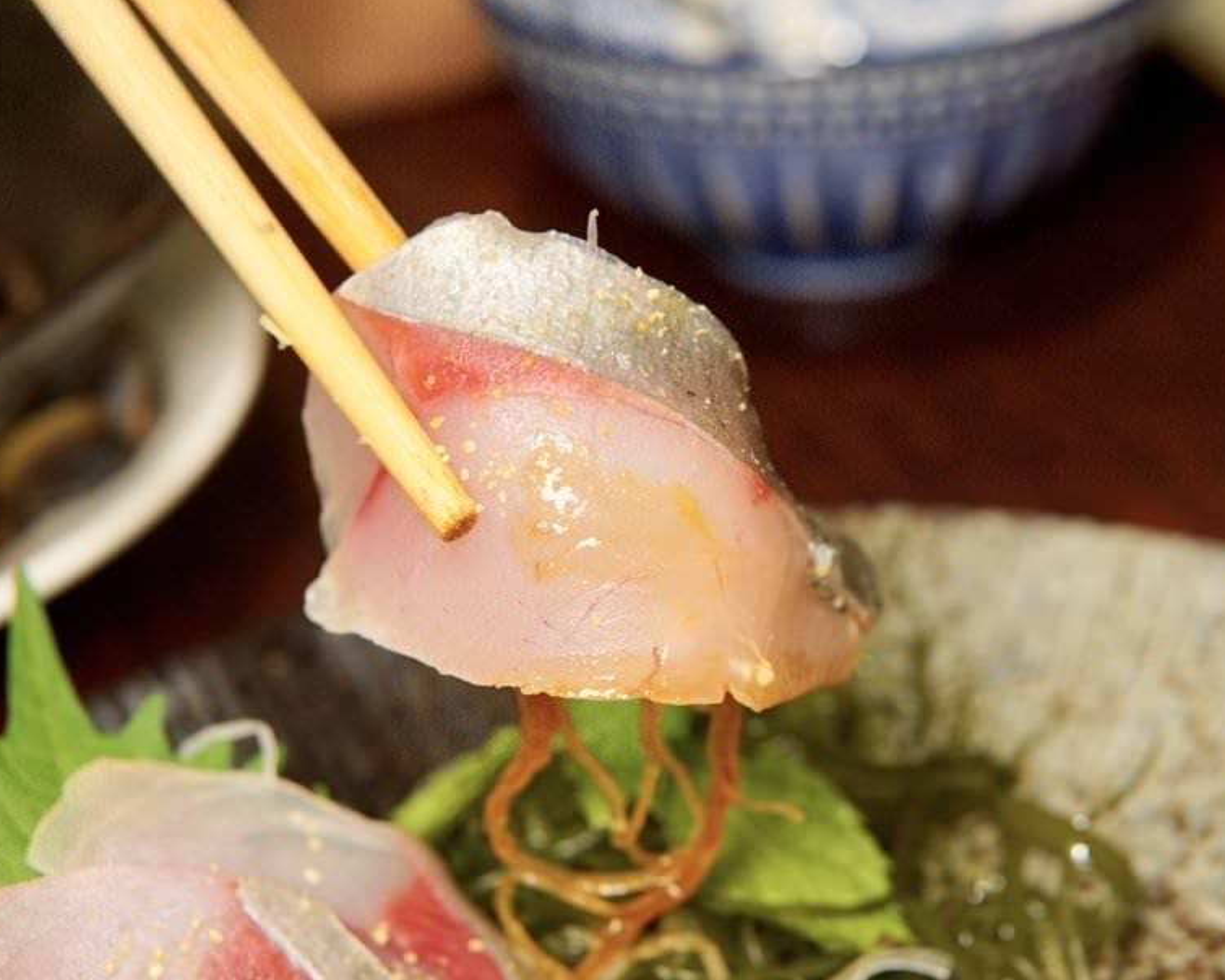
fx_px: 2030
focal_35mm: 56
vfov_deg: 27.1
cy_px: 484
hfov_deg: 33.6
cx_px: 657
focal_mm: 30
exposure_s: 1/60
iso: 800
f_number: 4
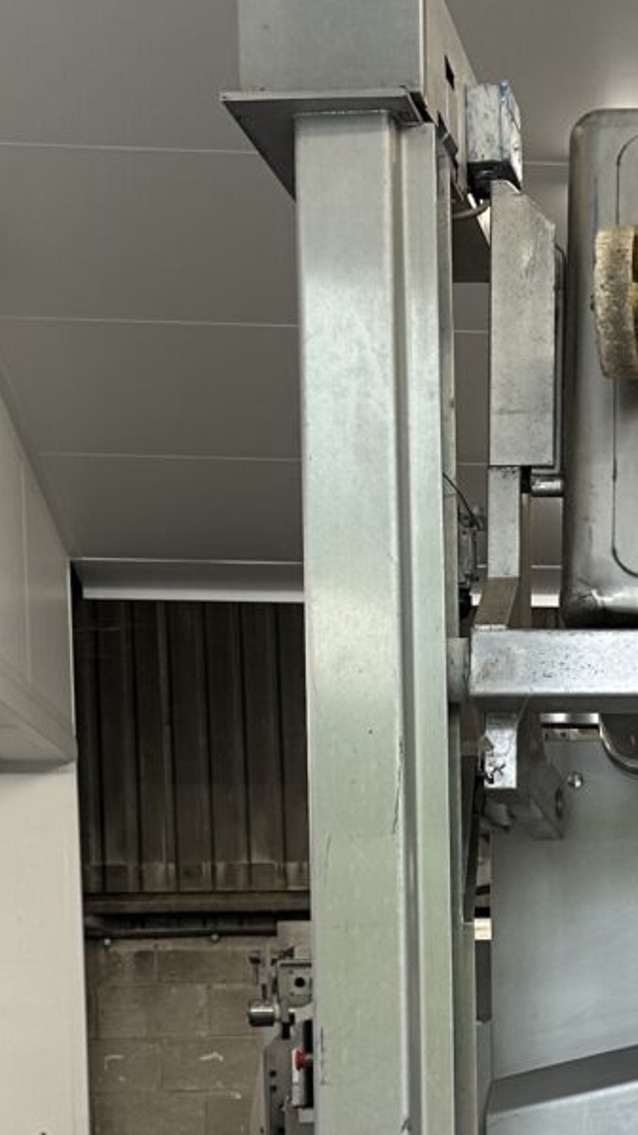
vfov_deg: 24.5
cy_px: 1042
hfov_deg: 13.7
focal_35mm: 84
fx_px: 2528
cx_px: 879
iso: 100
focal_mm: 6.86
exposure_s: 1/100
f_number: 1.78
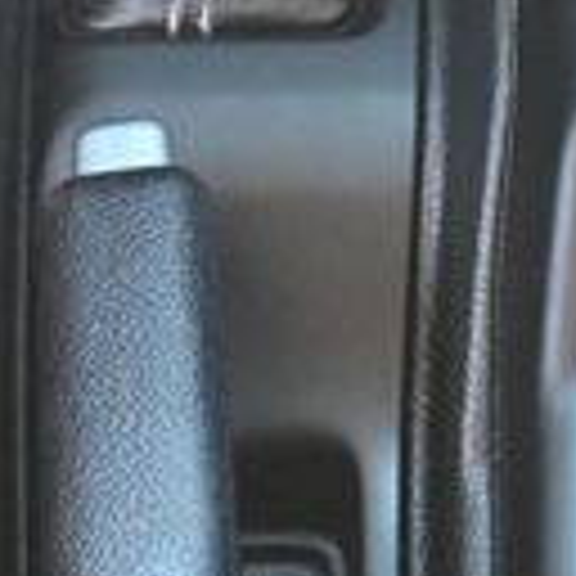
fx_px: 4066
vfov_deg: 7.9
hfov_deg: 8.0
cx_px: 702
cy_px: -342
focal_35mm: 216
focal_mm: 34
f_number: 5
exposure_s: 1/60
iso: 4500
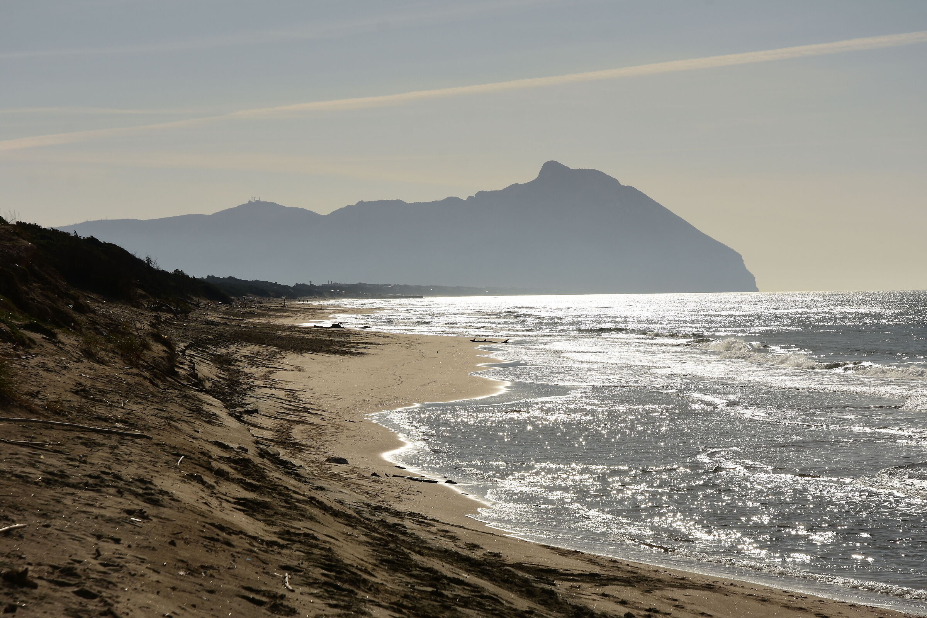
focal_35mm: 105
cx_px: 464
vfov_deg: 13.0
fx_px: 2704
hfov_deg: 19.5
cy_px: 309
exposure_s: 1/1250
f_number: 8
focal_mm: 70
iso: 100
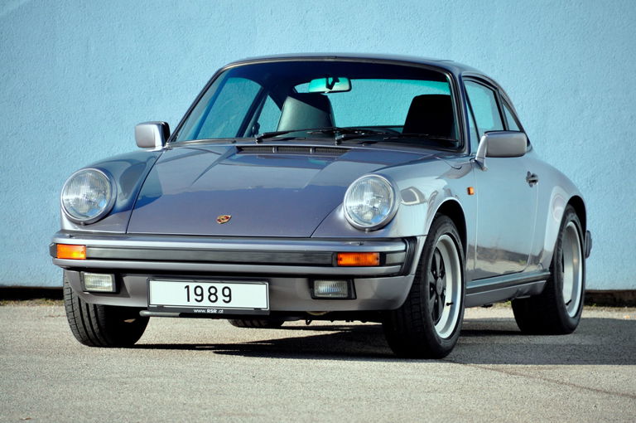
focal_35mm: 315
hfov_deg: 6.5
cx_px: 318
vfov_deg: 4.4
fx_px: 5558
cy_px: 212
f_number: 6.3
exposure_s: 1/320
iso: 500
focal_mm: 210
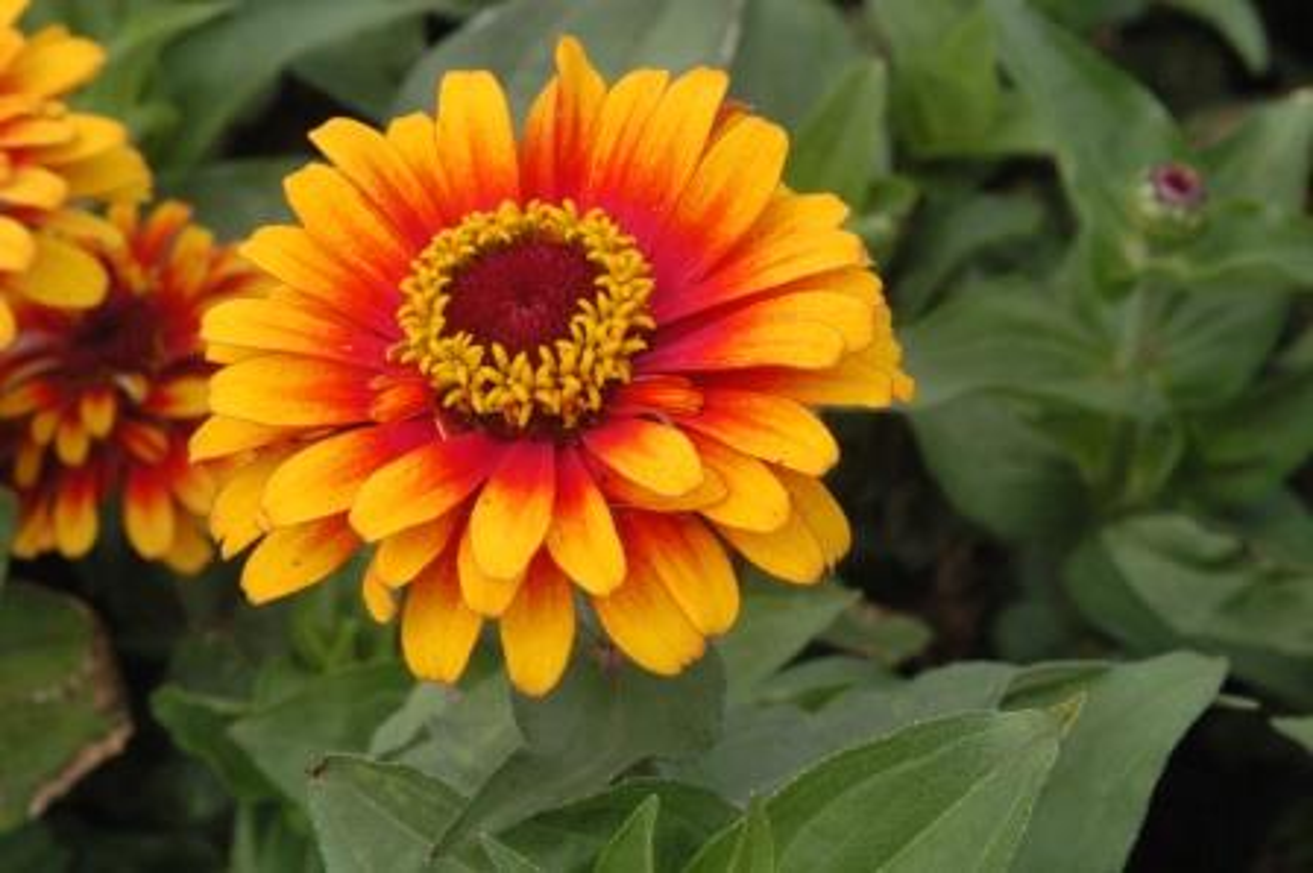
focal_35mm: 128
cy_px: 436
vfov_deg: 10.7
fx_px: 4647
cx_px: 656
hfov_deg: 16.1
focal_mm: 85
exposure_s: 1/800
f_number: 14
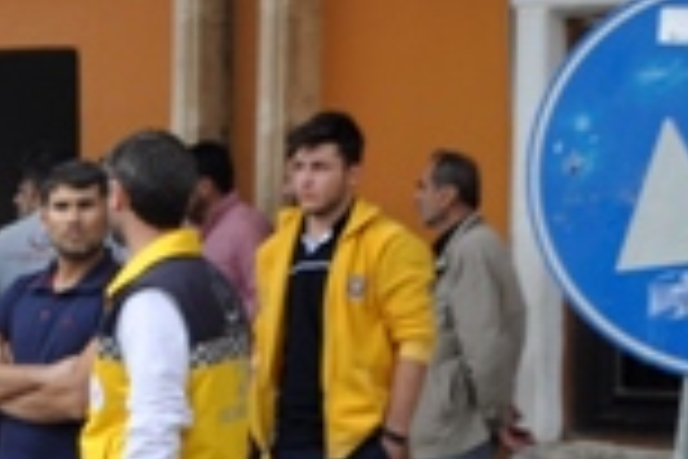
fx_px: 2637
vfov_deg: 9.9
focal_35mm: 138
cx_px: -436
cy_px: 106
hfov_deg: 13.7
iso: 280
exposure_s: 1/125
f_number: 5.6
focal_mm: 22
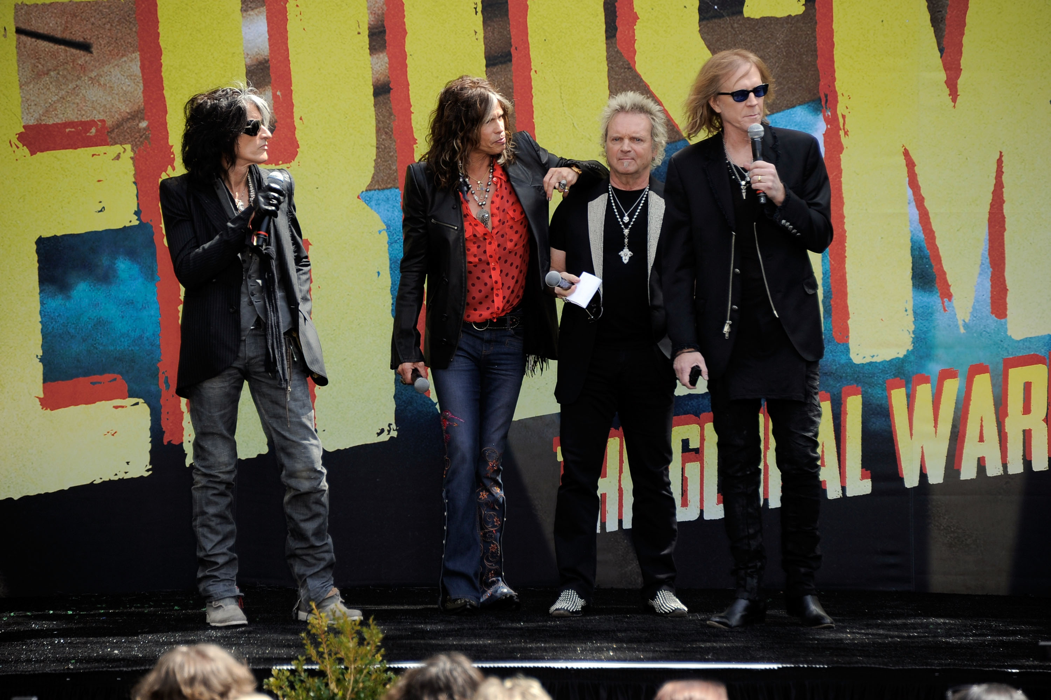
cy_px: 350
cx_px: 526
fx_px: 5837
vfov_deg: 6.9
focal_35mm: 200
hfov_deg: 10.3
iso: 400
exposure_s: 1/500
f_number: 5.6
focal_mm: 200
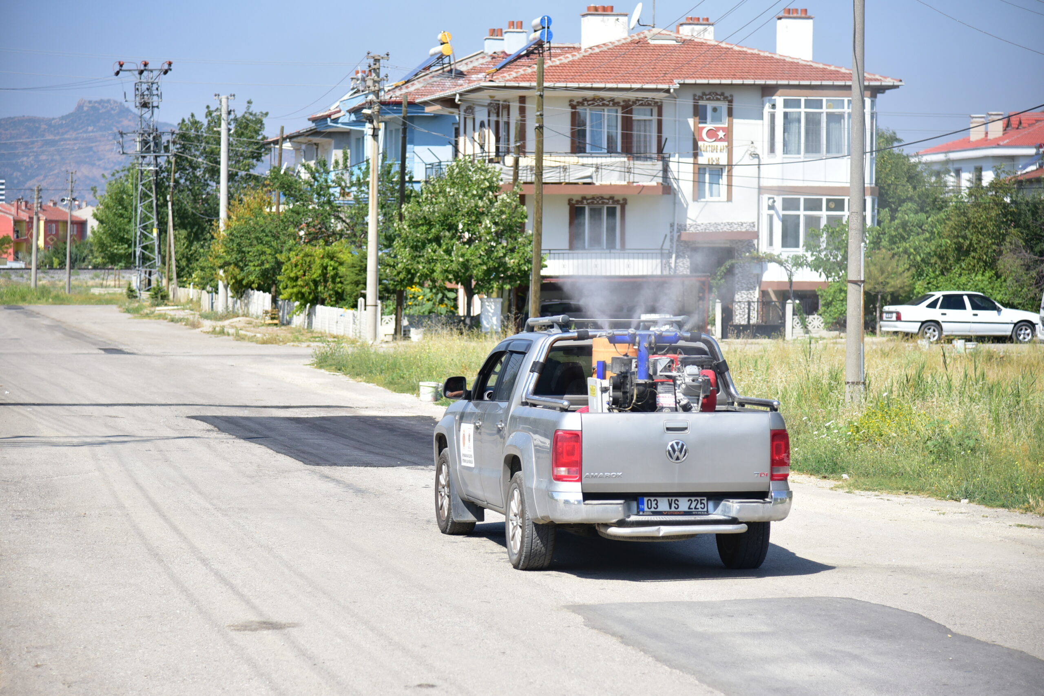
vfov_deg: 14.0
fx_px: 2842
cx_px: 522
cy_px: 348
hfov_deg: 20.8
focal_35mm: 98
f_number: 4
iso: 640
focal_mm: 98
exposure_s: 1/4000
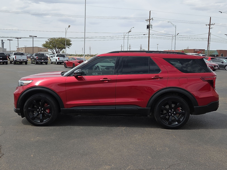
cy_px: 85
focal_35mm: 39
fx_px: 256
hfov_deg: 47.9
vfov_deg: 36.8
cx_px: 114
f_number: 1.8
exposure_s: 1/10000
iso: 76
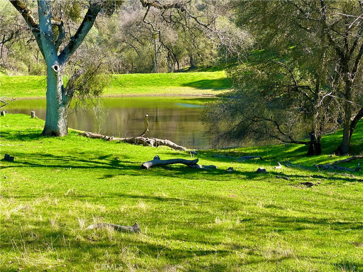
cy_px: 136
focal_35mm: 77
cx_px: 182
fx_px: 807
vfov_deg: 19.1
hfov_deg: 25.3
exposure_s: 1/207
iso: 32
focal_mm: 9
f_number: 2.8
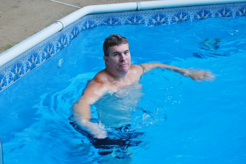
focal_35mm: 82
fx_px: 564
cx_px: 123
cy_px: 82
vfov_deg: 16.6
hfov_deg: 24.6
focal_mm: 55
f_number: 5.6
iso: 200
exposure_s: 1/40
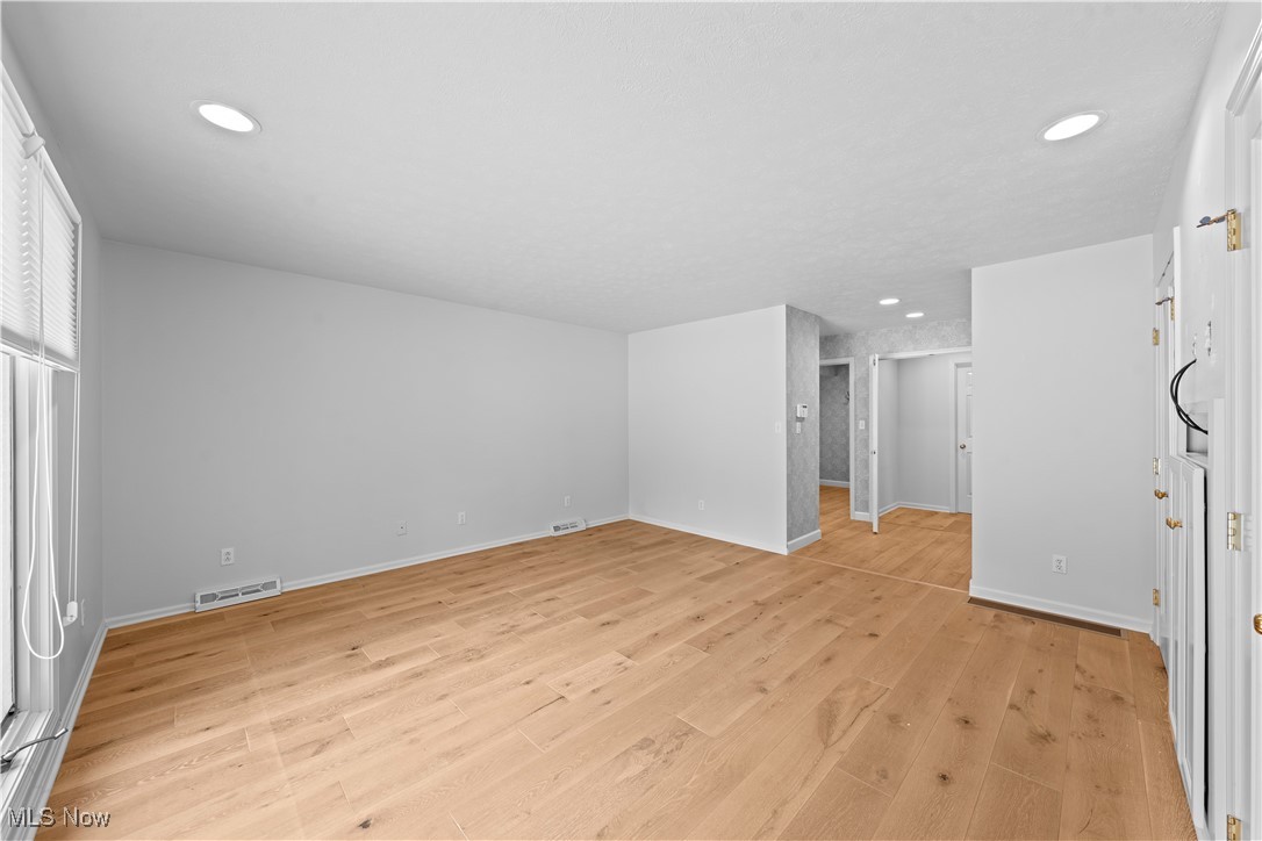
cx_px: 631
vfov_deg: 85.4
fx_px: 456
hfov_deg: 108.3
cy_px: 420
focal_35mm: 13
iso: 320
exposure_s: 1/1.67
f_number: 8
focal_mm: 13
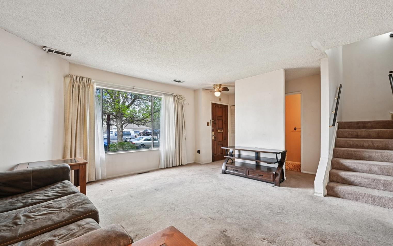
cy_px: 126
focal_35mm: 15
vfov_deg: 74.8
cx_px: 202
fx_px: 161
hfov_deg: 101.4
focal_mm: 14
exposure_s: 1/15
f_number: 11
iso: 400
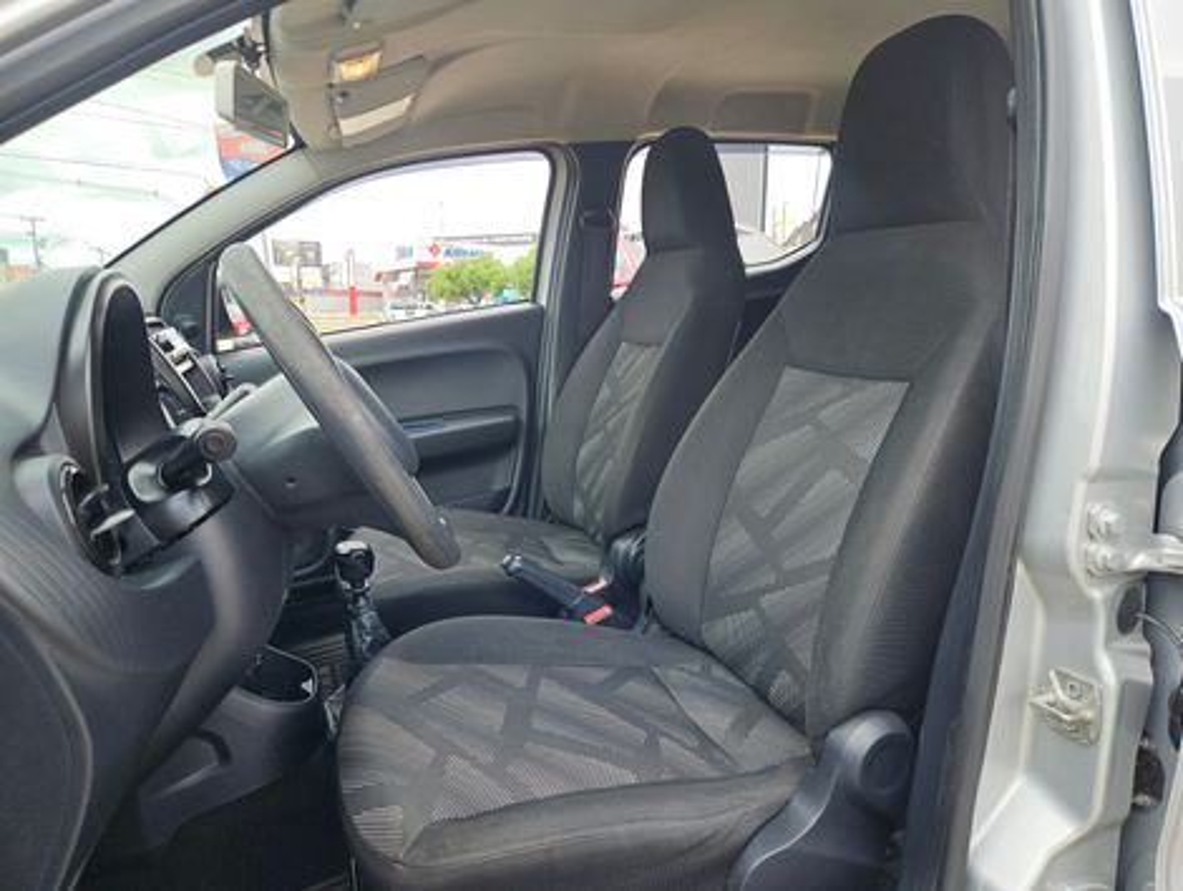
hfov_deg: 73.8
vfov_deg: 59.0
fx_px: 787
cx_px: 592
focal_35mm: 23
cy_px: 446
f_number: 1.8
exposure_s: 1/247
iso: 25
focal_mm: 5.4
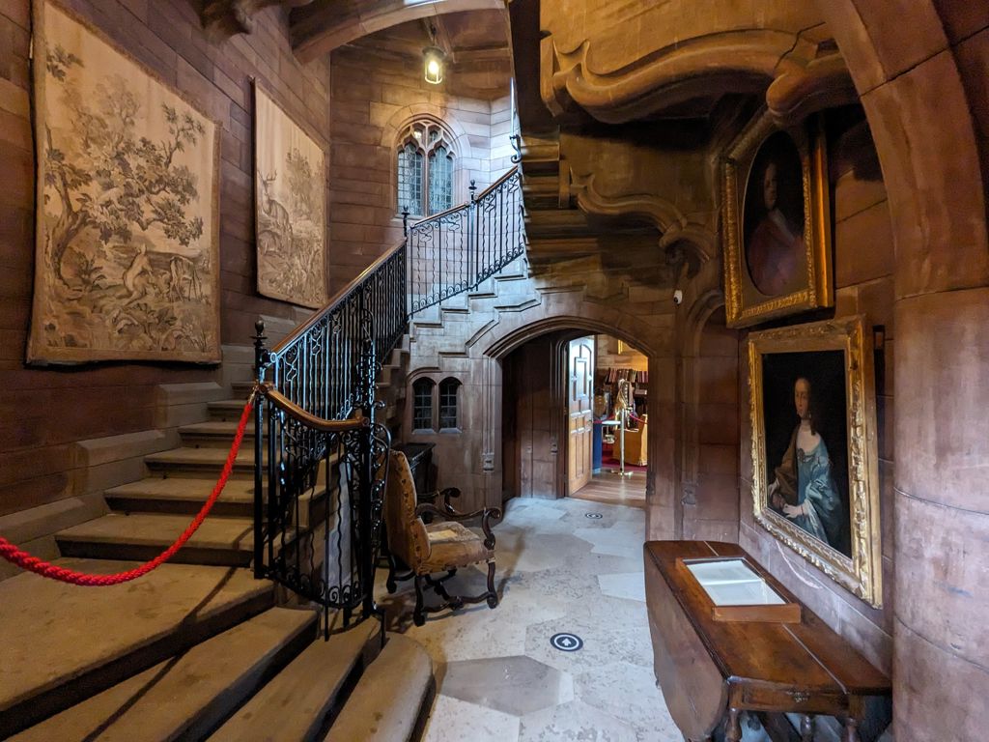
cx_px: 494
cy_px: 371
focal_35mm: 16
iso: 485
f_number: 2.2
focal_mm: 2.35
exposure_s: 1/25
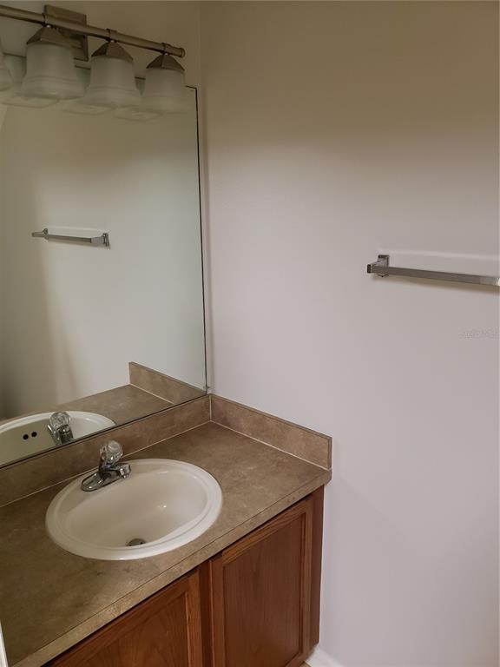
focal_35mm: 26
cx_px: 250
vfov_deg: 67.3
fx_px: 501
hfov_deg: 53.1
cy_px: 334
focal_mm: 4.3
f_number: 1.5
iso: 250
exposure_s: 1/15
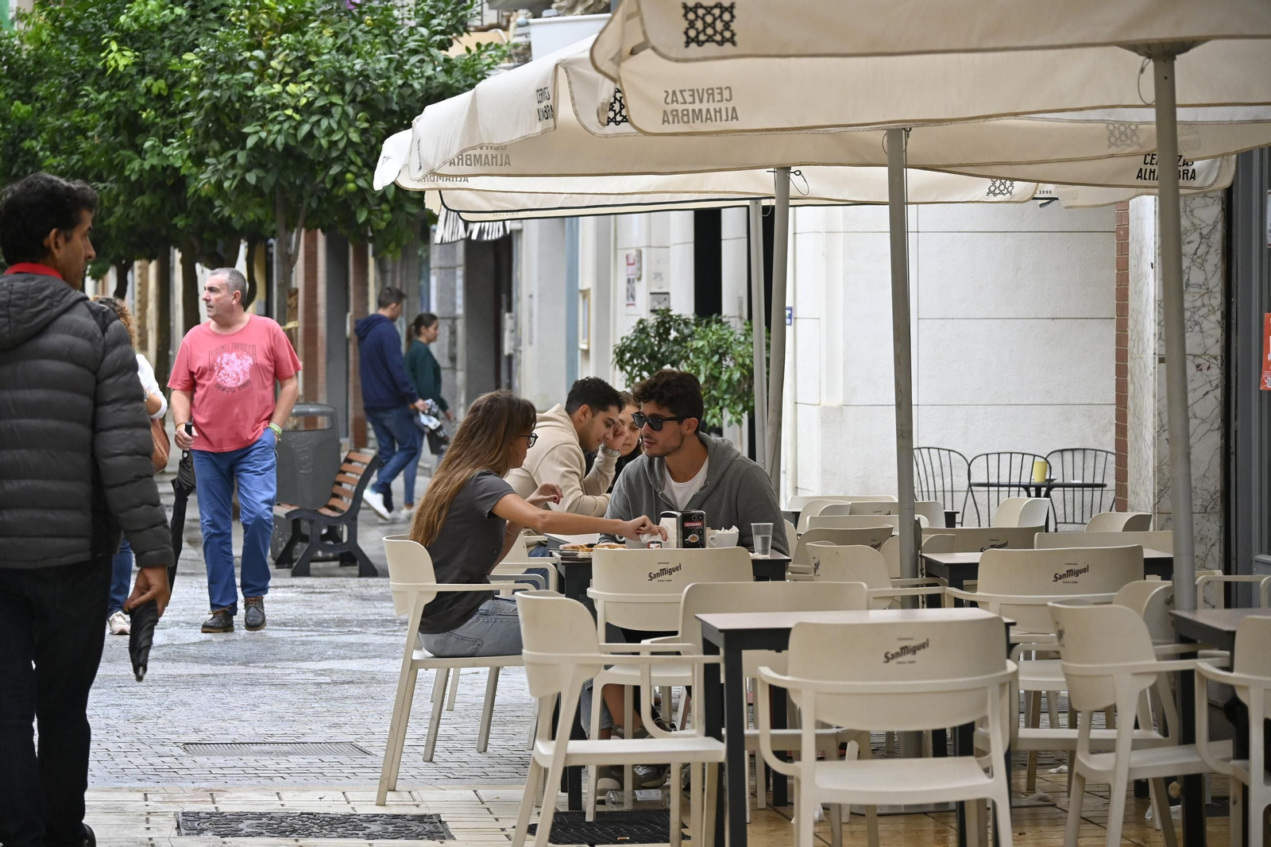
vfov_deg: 9.5
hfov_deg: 14.3
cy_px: 424
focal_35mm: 144
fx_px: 5083
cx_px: 636
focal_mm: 96
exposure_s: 1/320
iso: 1100
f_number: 5
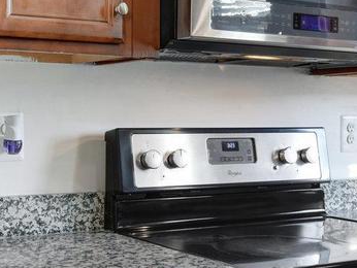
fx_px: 702
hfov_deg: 28.3
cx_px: 115
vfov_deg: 21.6
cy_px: 112
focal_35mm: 68
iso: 400
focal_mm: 17
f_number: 8
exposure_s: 1/15
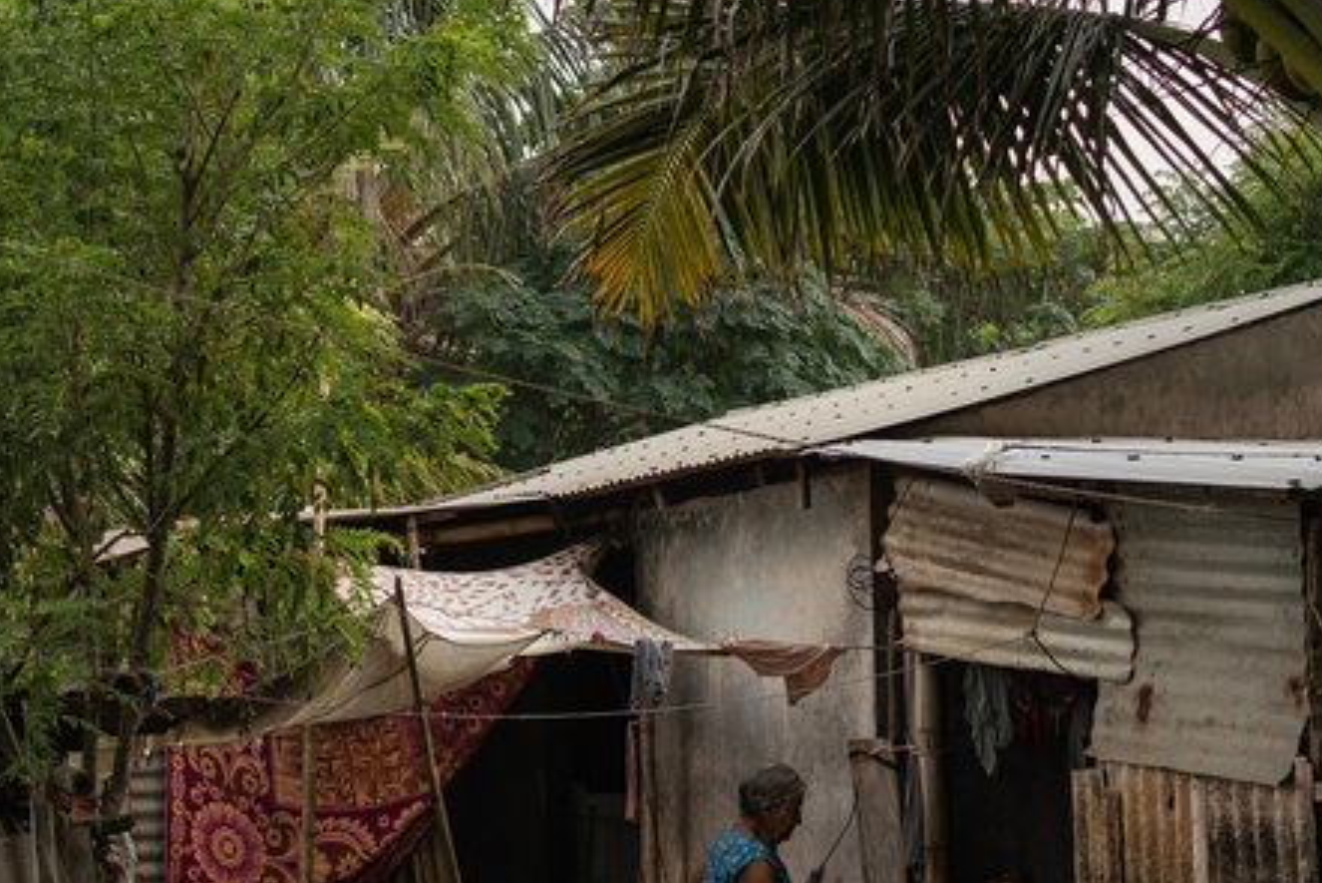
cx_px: 601
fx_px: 2975
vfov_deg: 16.8
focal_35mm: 81
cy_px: 570
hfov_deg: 25.0
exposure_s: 1/1250
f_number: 3.5
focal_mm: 35
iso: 320
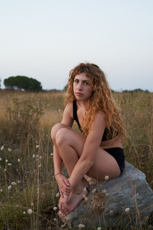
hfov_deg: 27.0
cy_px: 115
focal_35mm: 50
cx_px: 76
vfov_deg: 39.6
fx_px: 319
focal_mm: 50
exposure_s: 1/80
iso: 800
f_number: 4.5
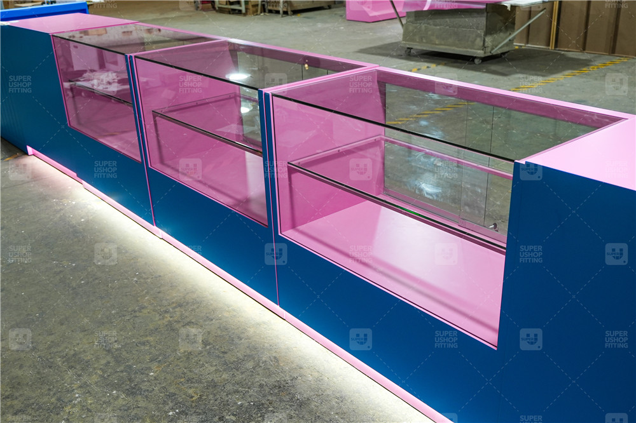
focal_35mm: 36
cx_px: 318
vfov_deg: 36.8
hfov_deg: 53.1
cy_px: 212
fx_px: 636
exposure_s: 1/100
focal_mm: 24
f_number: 3.5
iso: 400
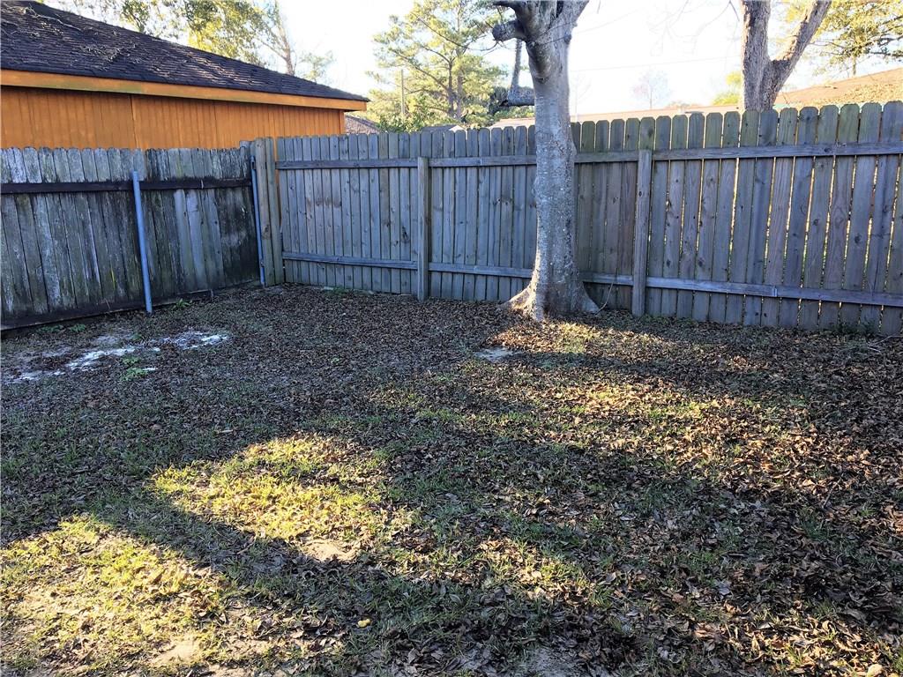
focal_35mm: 29
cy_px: 338
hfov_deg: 61.7
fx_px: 756
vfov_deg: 48.2
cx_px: 452
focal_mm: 4.15
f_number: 2.2
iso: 25
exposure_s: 1/120
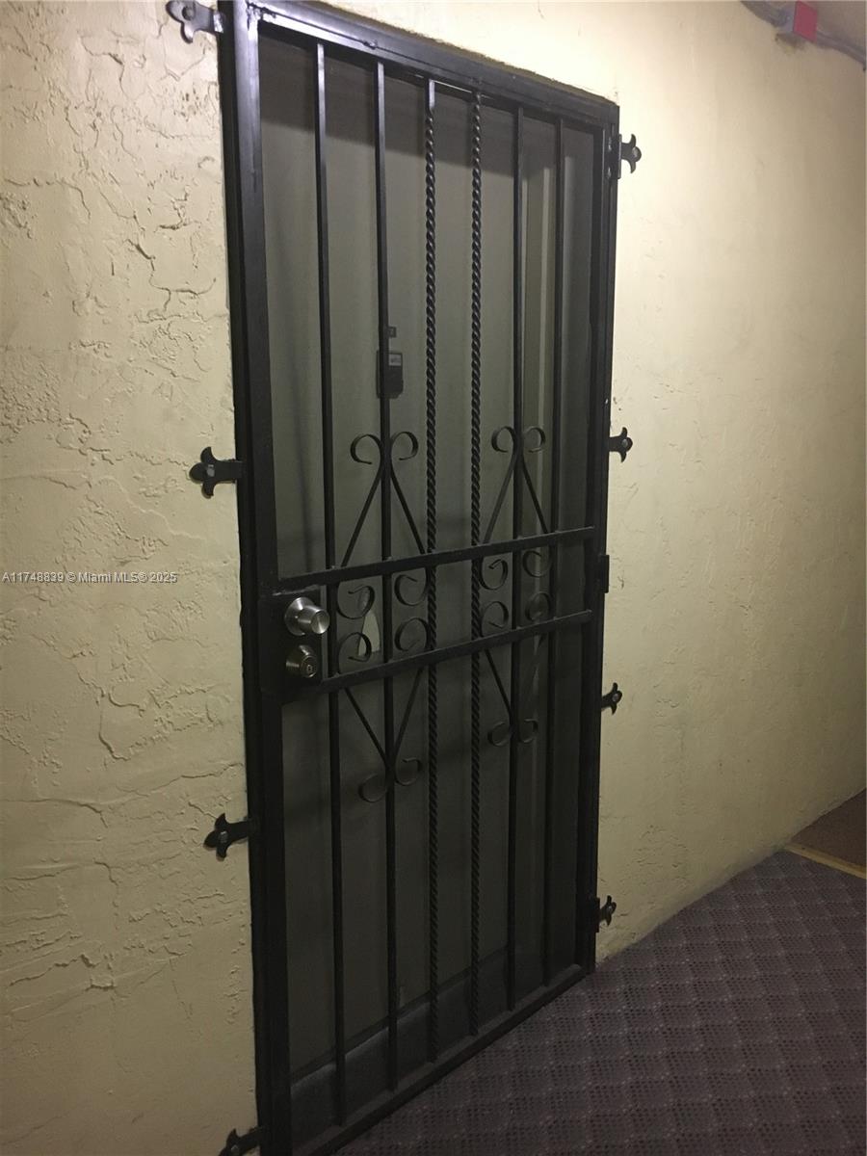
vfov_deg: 61.7
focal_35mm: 29
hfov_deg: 48.2
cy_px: 578
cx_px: 434
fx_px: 968
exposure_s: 1/30
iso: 200
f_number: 2.2
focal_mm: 4.15
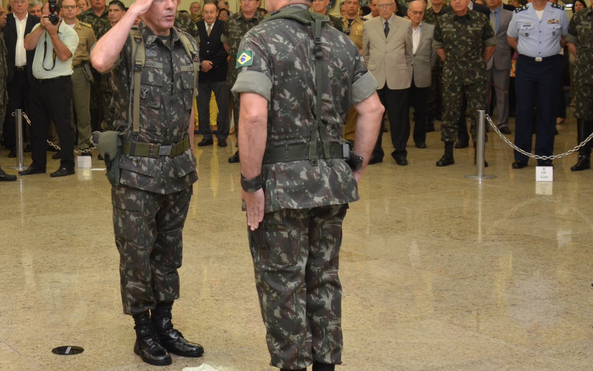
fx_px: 1164
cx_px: 112
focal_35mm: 72
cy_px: 149
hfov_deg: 28.0
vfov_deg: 18.1
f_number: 4
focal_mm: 28
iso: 800
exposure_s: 1/60
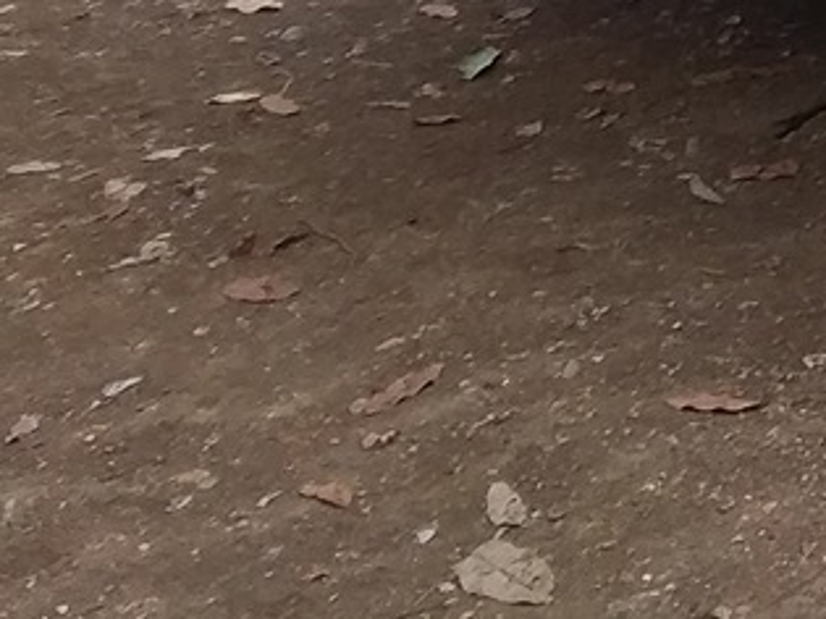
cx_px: 1669
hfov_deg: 14.2
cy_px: -607
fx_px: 2767
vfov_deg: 11.5
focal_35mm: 116
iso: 40
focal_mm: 2.91
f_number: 1.9
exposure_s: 1/449
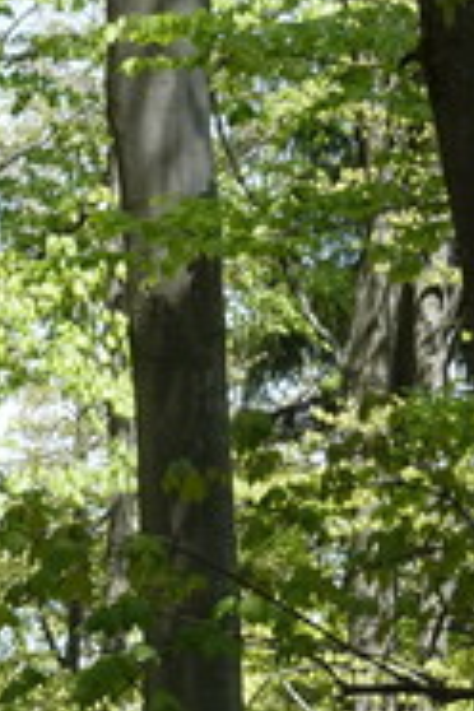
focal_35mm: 382
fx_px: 7544
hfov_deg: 3.6
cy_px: 1544
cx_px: -264
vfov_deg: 5.3
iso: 125
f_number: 8
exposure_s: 1/100
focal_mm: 29.1
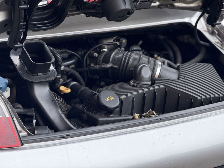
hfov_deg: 16.4
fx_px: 777
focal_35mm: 120
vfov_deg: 12.3
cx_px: 112
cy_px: 84
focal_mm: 15.66
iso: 125
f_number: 2.8
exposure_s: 1/99
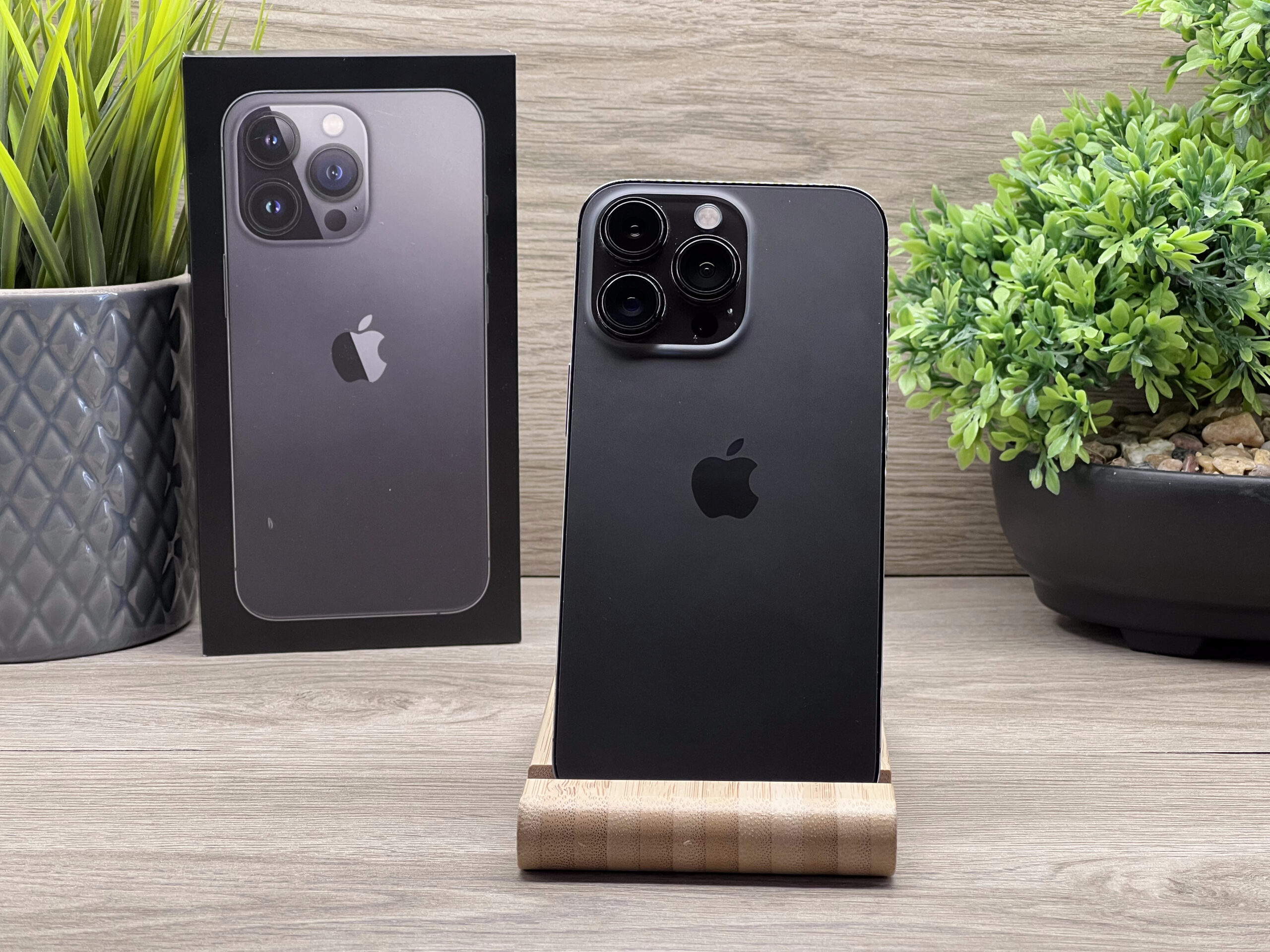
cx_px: 635
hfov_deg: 25.3
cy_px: 476
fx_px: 2825
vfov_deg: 19.1
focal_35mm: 77
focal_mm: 9
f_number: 2.8
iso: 100
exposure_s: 1/100
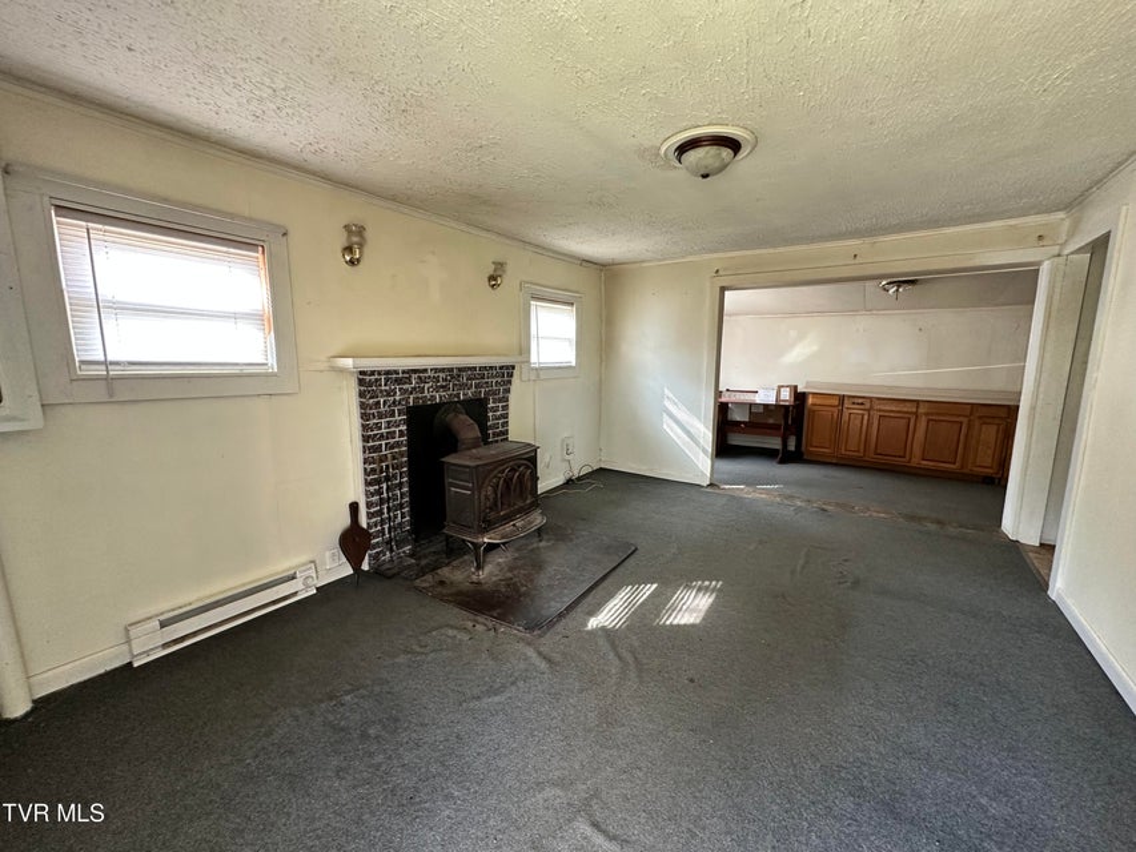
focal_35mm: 14
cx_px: 568
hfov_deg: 102.1
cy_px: 426
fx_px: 460
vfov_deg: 85.7
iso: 320
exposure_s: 1/64
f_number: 2.2
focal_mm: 2.22
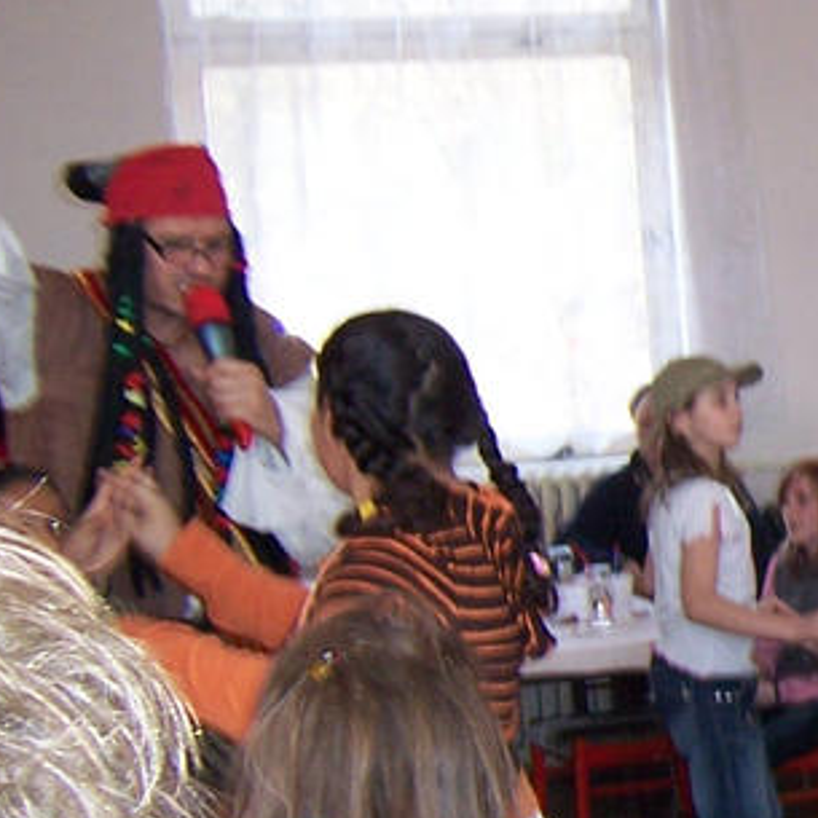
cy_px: 595
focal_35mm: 98
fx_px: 2620
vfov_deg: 17.7
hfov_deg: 15.8
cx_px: 1357
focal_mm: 5.5
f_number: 2.8
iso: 140
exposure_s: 1/90
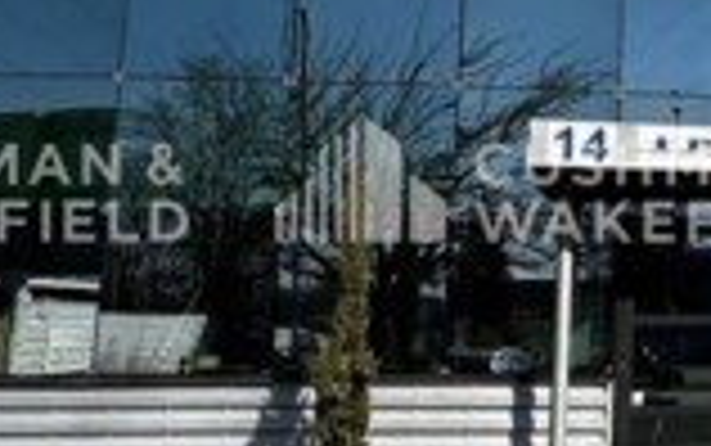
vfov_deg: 22.0
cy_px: 180
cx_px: 880
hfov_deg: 29.2
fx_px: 1144
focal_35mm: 59
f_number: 2.2
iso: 50
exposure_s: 1/3205
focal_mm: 2.22
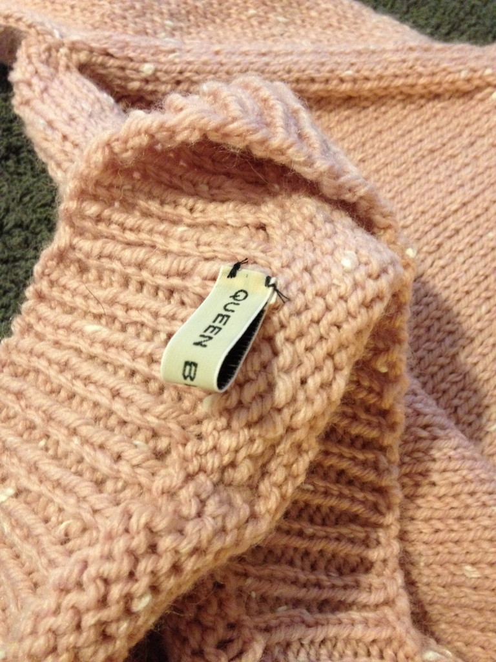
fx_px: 669
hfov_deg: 40.7
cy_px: 331
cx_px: 248
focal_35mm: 35
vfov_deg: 52.6
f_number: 2.4
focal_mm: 4.28
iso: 400
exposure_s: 1/20
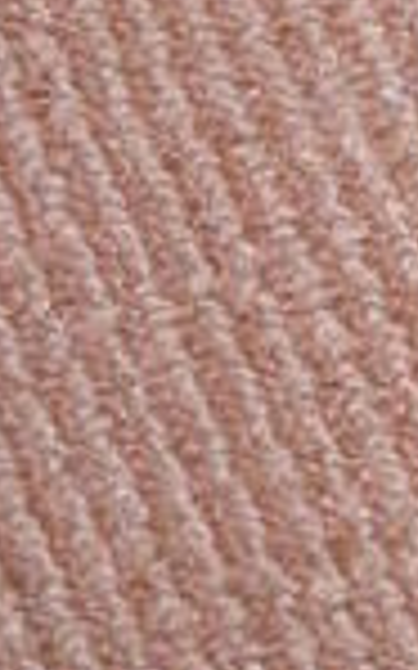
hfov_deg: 8.1
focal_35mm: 159
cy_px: 18
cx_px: 625
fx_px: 2901
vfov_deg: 13.0
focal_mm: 6.3
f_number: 3.5
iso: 80
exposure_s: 1/45
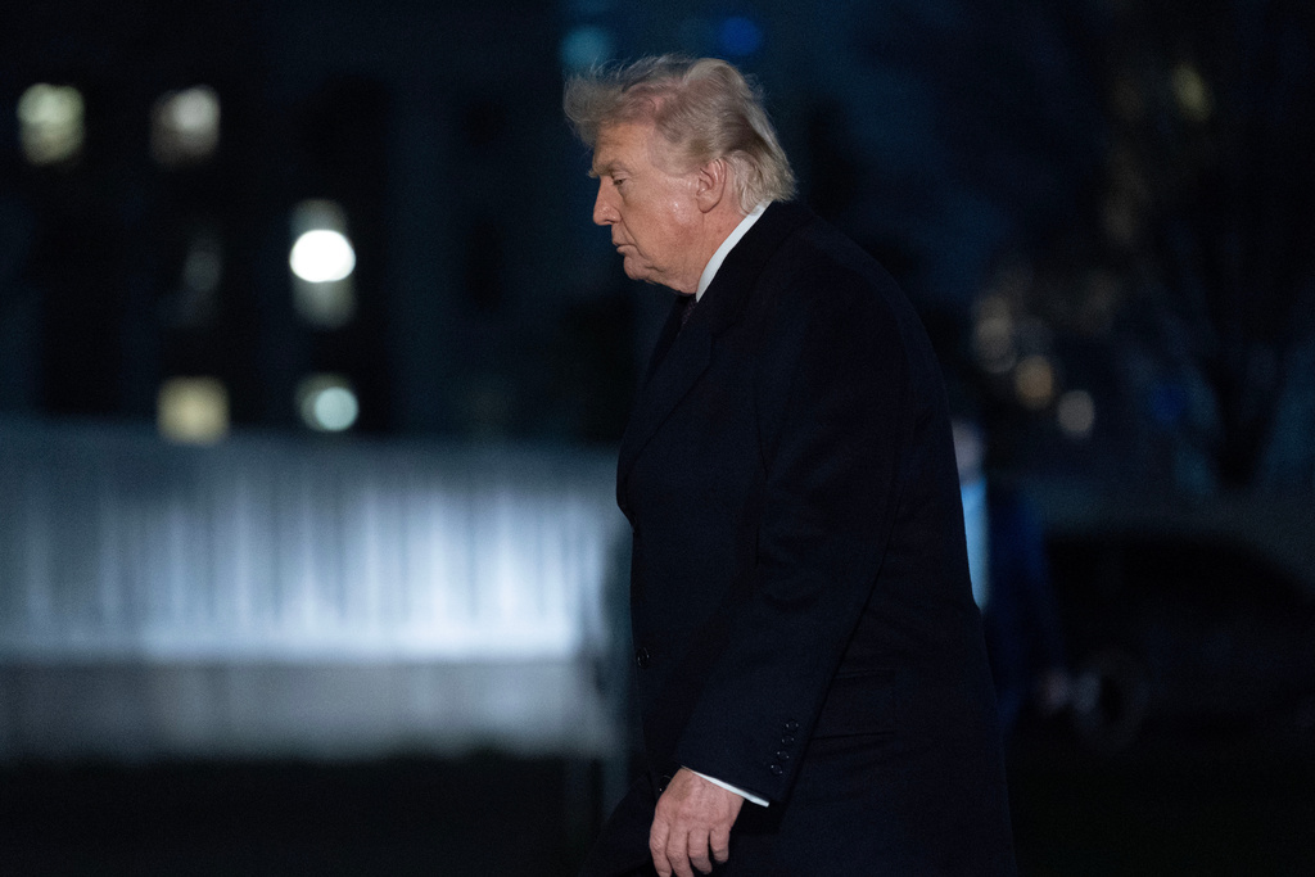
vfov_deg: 8.6
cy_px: 438
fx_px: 5808
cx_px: 658
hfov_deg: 12.9
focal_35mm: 159
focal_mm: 159
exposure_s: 1/200
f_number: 3.2
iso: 10000
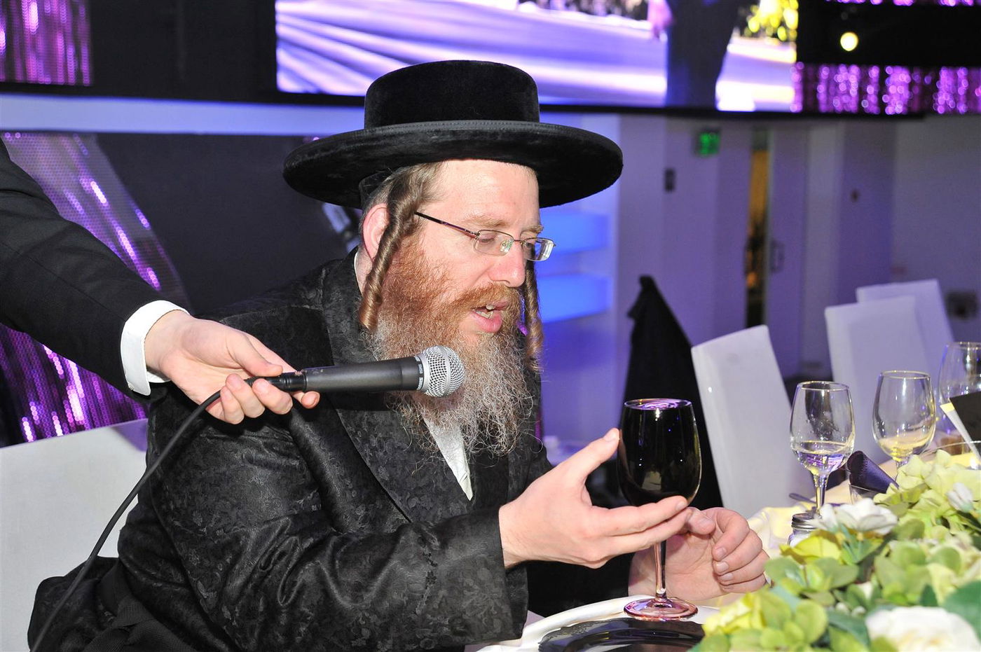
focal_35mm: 62
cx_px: 490
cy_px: 326
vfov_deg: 21.9
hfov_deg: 32.4
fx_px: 1688
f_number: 6.3
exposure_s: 1/160
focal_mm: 62
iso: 2000
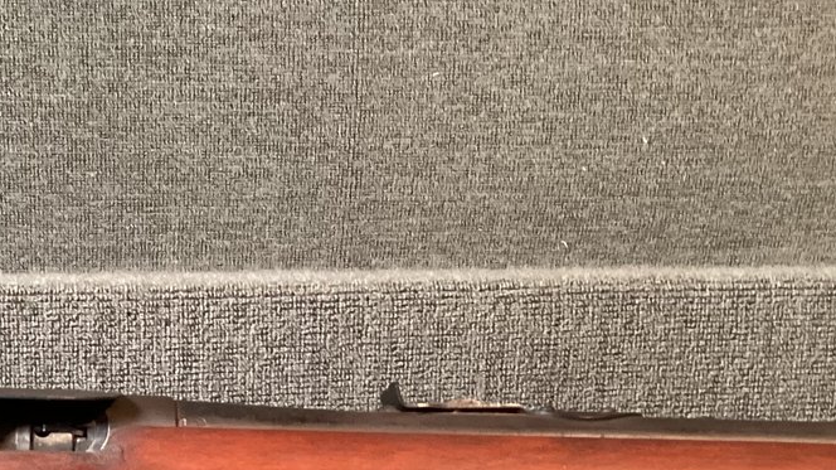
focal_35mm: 77
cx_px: 81
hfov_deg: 26.6
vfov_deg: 14.6
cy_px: 711
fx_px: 1706
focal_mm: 3.3
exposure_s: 1/40
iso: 400
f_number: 2.4
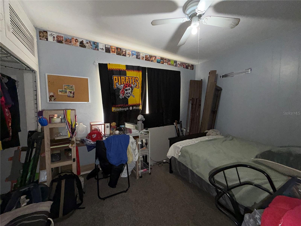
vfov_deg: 85.7
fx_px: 122
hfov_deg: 102.1
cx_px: 150
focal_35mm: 14
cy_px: 113
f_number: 2.2
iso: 160
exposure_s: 1/60
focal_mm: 2.22
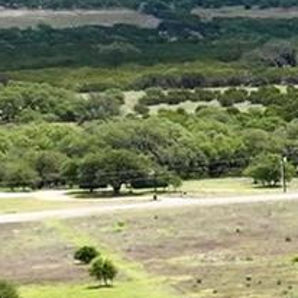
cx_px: 1201
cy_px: 249
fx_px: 2055
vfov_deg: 8.3
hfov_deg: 6.6
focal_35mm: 211
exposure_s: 1/200
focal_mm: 12.29
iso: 160
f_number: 2.8
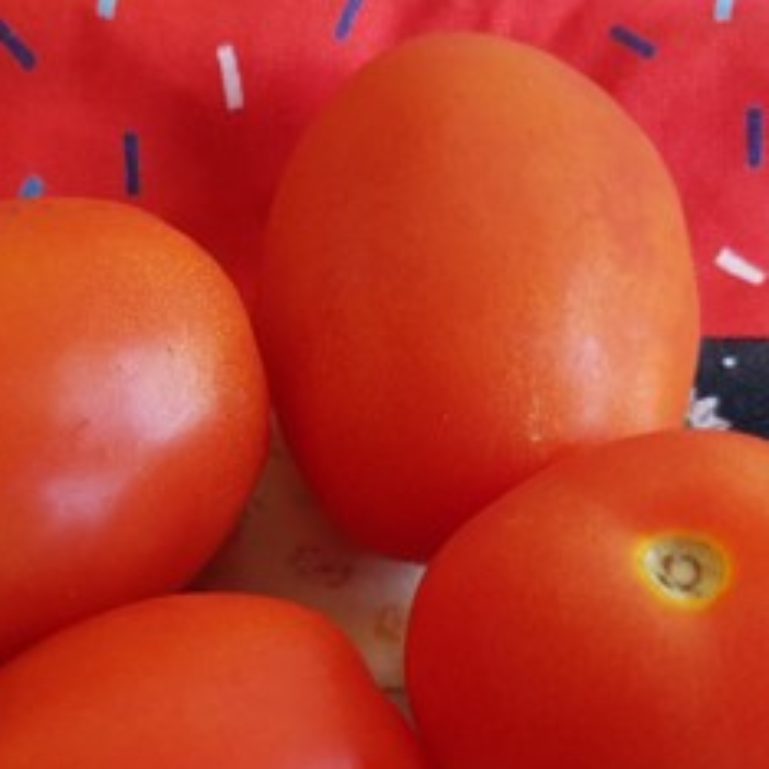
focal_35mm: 49
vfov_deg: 33.9
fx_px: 1232
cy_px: 583
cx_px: 197
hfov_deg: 34.0
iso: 160
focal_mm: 4.2
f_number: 1.7
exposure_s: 1/50
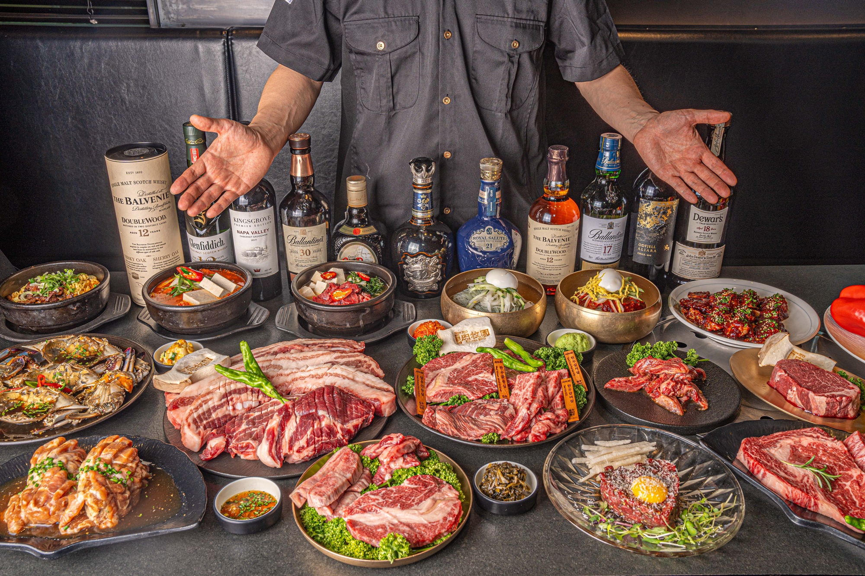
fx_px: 769
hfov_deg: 58.7
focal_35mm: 32
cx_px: 432
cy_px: 288
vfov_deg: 41.1
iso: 100
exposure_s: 1/80
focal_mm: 32
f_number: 10
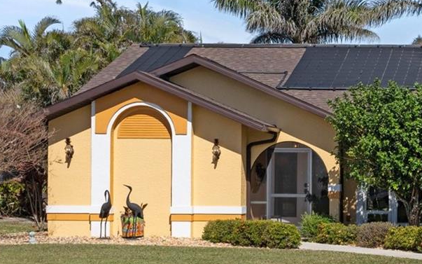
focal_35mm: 95
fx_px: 1088
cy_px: 185
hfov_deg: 20.7
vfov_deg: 13.8
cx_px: 485
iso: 100
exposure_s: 1/400
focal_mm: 23.3
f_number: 8
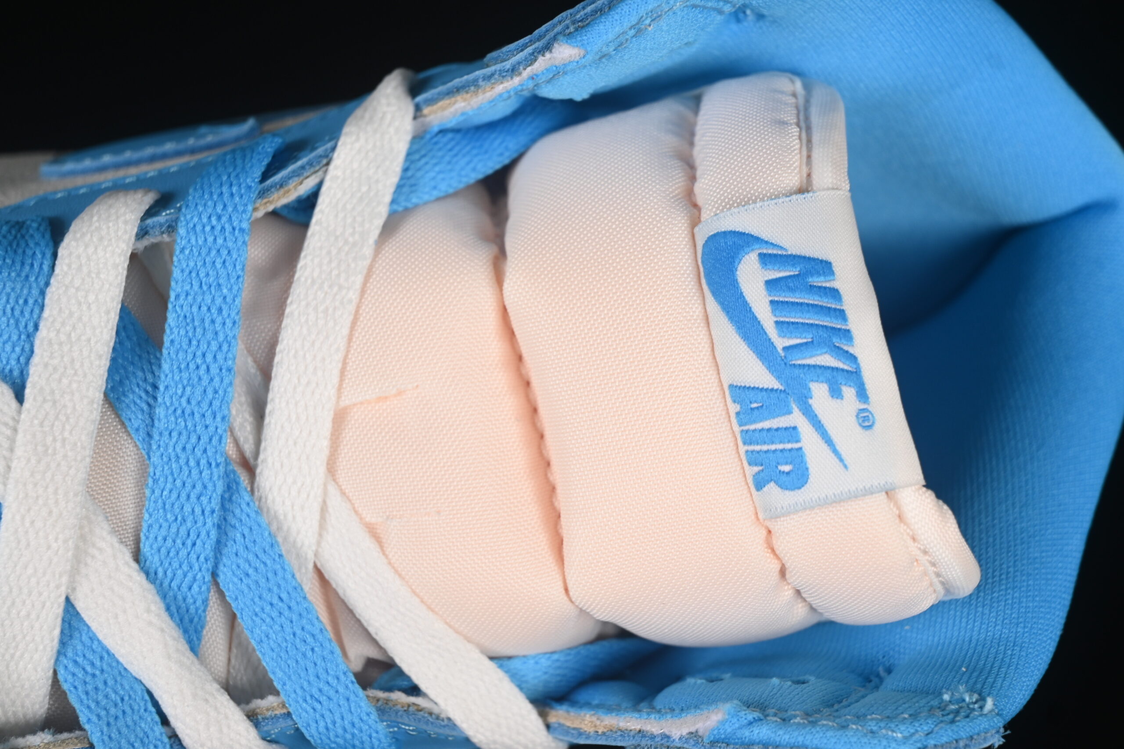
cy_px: 374
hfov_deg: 27.0
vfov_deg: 18.2
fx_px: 2342
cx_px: 562
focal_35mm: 75
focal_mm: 50
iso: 160
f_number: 7.1
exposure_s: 1/80
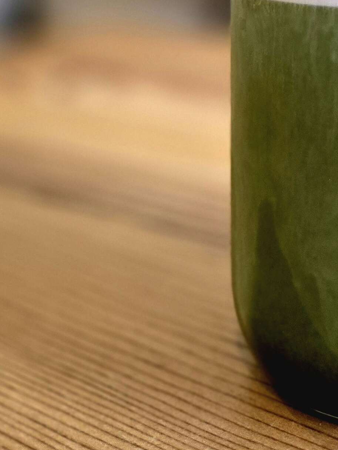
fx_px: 911
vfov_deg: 23.1
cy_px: -205
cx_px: 408
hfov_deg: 19.7
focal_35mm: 70
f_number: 1.8
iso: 100
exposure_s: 1/101
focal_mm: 5.4
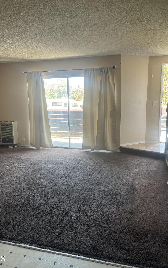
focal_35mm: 28
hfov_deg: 44.5
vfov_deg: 66.5
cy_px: 135
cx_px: 80
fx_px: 205
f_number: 1.6
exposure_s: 1/121
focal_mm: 5.1
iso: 80
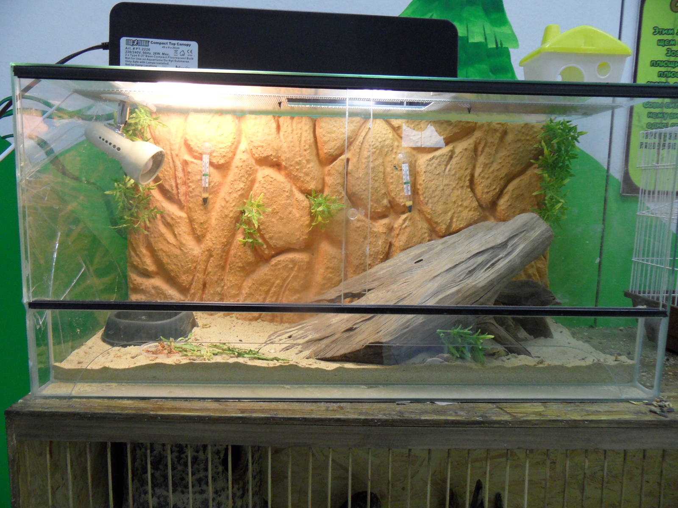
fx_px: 470
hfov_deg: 71.6
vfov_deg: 56.8
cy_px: 254
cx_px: 339
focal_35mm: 24
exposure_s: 1/30
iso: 200
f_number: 3.2
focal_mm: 3.9
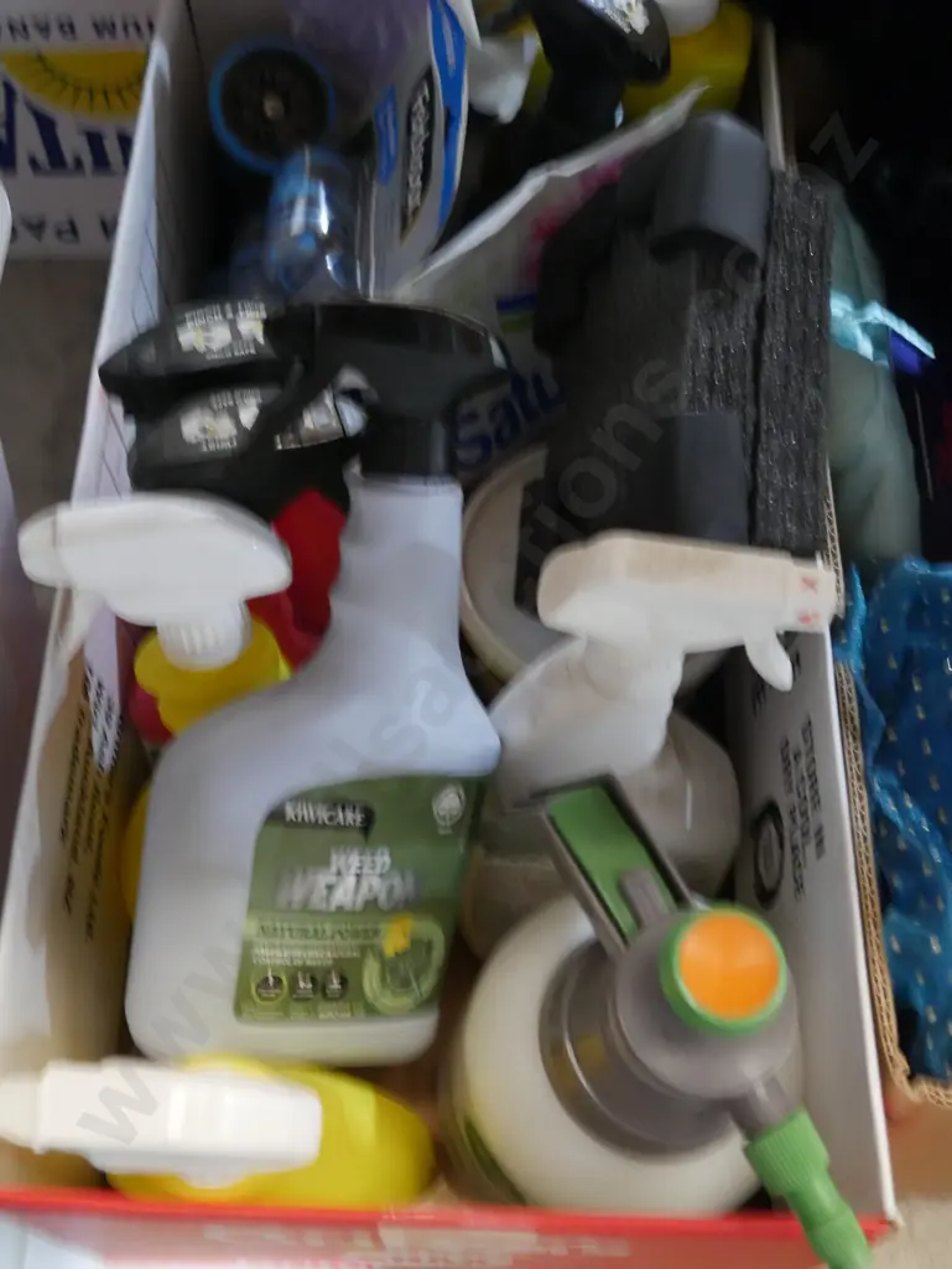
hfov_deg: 36.0
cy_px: 634
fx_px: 1466
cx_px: 476
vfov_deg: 46.8
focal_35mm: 40
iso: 3200
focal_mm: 20
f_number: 4.5
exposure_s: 1/25
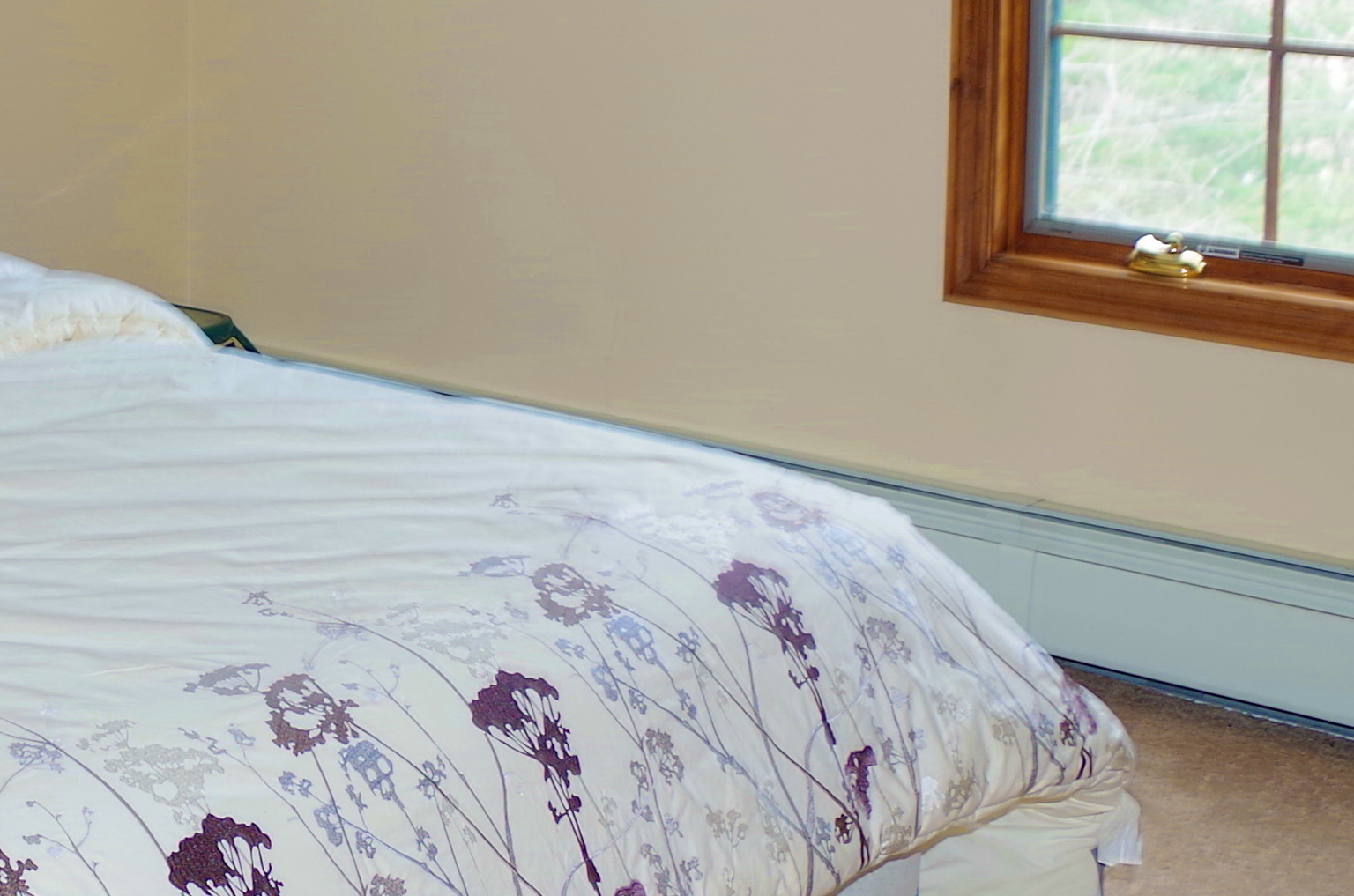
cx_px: -287
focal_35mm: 77
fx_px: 2890
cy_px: 27
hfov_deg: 23.9
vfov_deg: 17.3
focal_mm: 16
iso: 200
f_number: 4.5
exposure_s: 1/15
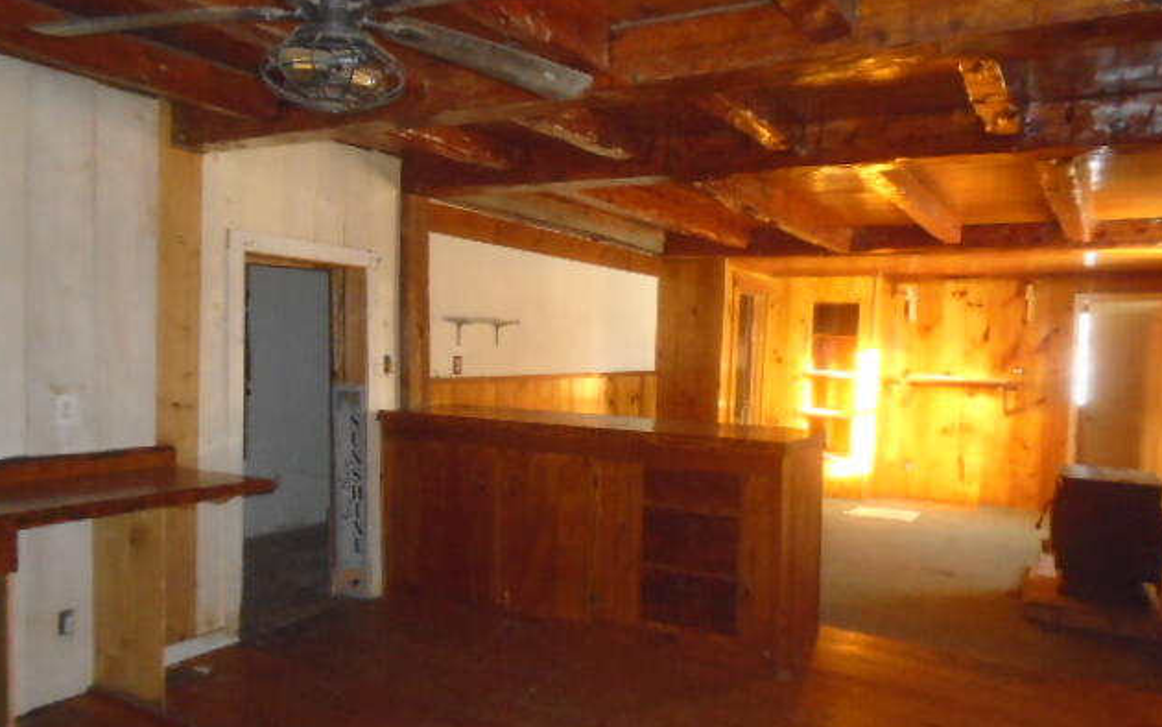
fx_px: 887
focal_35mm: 28
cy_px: 393
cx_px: 581
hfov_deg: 66.5
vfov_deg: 44.5
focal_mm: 4.6
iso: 800
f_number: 3.2
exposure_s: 1/30
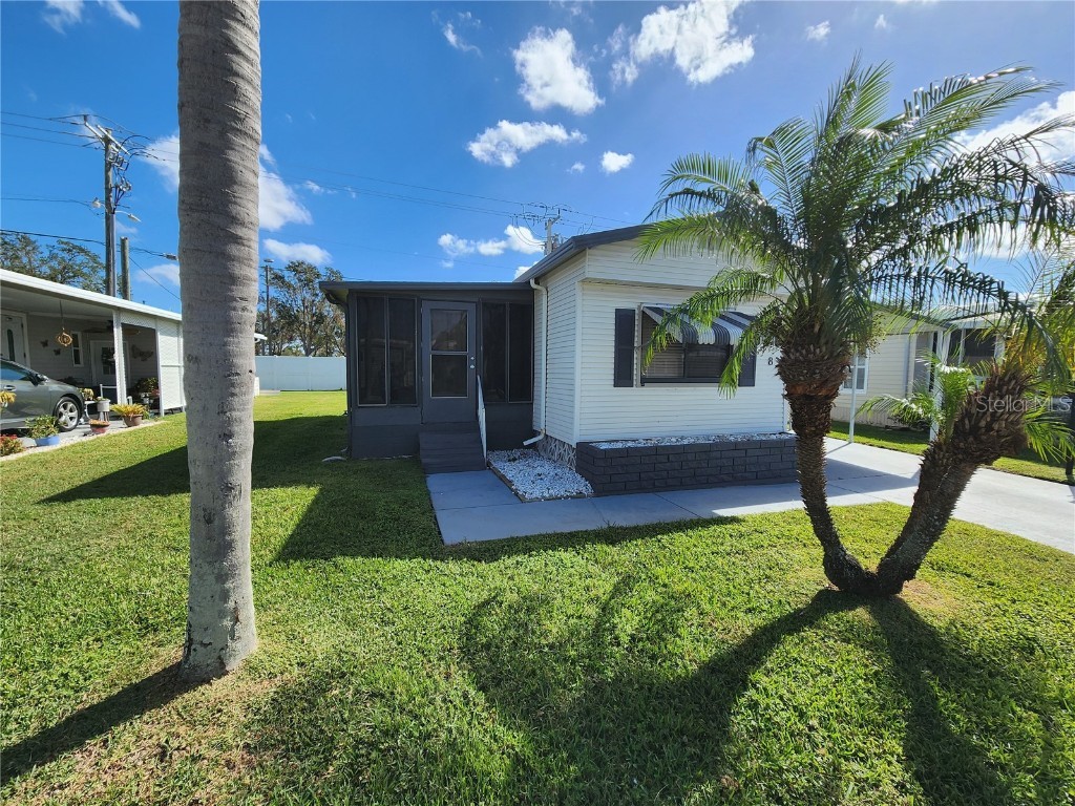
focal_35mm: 13
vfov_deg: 89.9
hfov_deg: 106.2
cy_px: 403
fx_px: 404
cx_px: 538
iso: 50
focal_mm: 2.2
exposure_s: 1/1951
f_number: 2.2
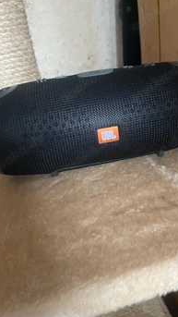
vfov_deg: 59.5
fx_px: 277
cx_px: 107
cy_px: 165
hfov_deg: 35.5
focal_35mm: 33
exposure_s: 1/33
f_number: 1.8
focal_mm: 4.25
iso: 640
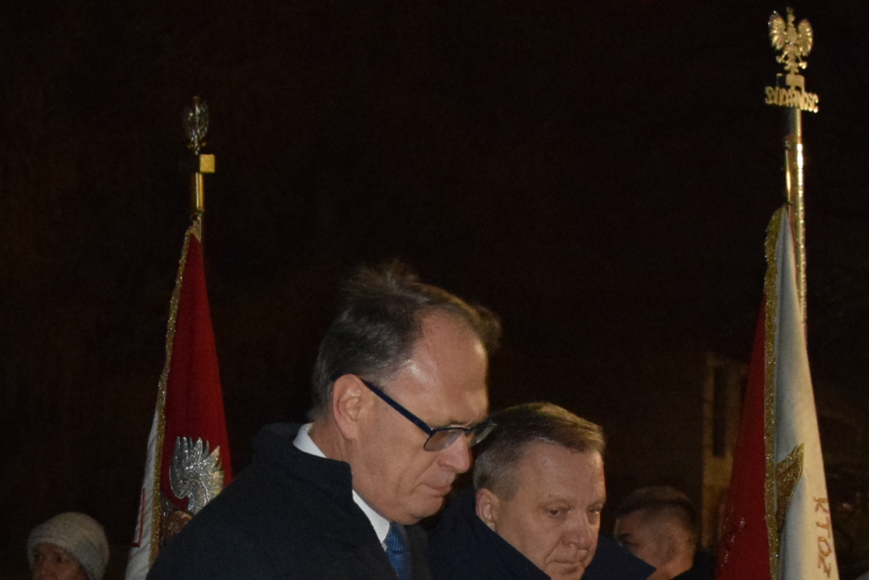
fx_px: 2559
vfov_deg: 12.4
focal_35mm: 106
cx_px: 324
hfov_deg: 19.2
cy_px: 817
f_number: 3.8
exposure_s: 1/60
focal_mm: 22
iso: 3200
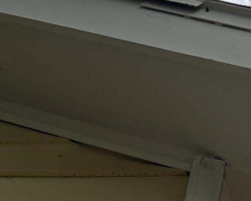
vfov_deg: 14.2
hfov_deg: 18.9
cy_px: 379
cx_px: 329
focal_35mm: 94
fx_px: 698
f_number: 1.5
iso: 50
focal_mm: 5.7
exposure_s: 1/6579
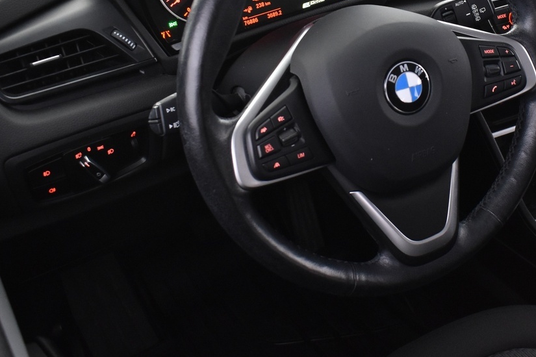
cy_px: 85
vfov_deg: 25.2
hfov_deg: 36.9
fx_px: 789
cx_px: 376
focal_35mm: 53
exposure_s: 1/8
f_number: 5
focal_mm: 18
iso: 1250
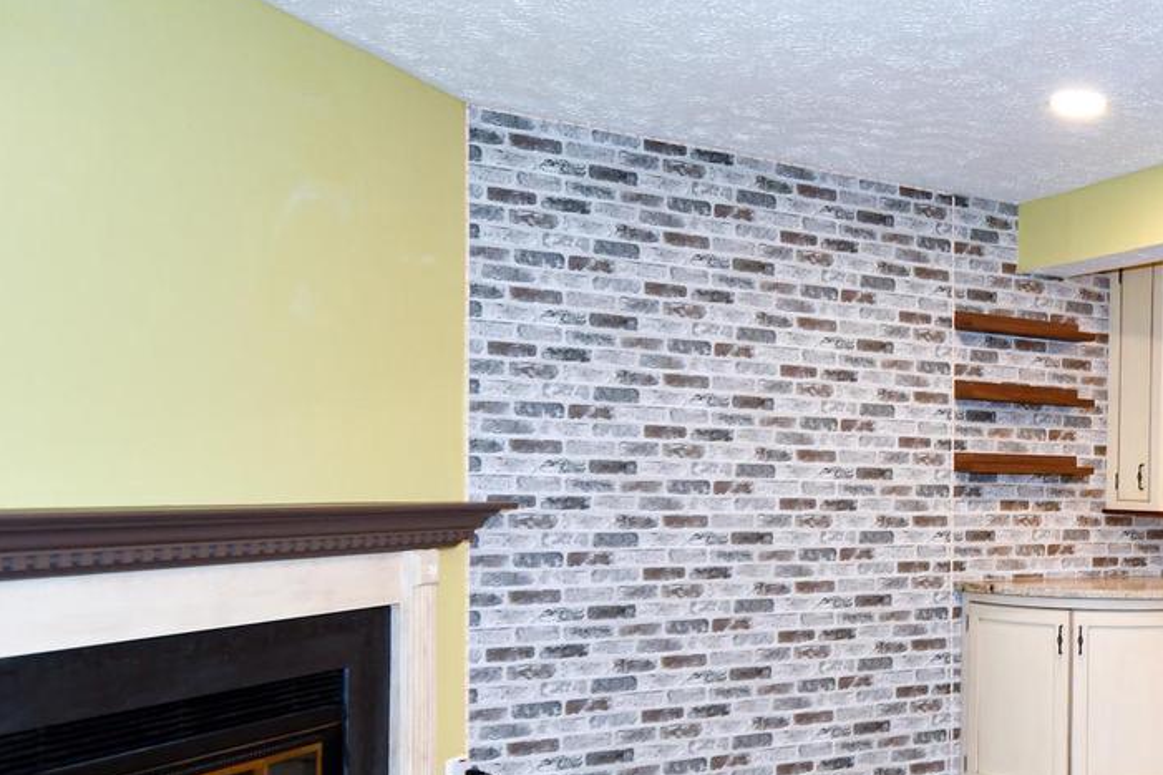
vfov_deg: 35.4
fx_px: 1195
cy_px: 544
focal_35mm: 37
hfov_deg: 47.6
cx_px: 1005
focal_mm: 12
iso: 500
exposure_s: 1/60
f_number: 4
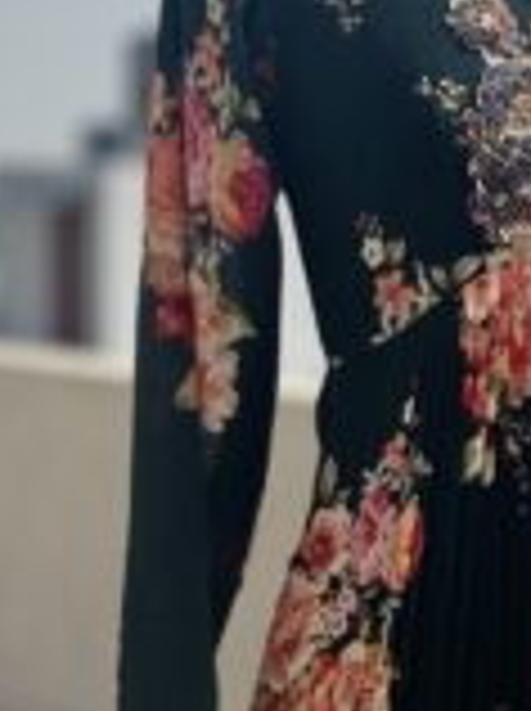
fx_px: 2912
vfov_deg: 13.9
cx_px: 634
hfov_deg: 10.3
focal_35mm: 142
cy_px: 470
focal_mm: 6.76
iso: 64
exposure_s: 1/3817
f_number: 1.78
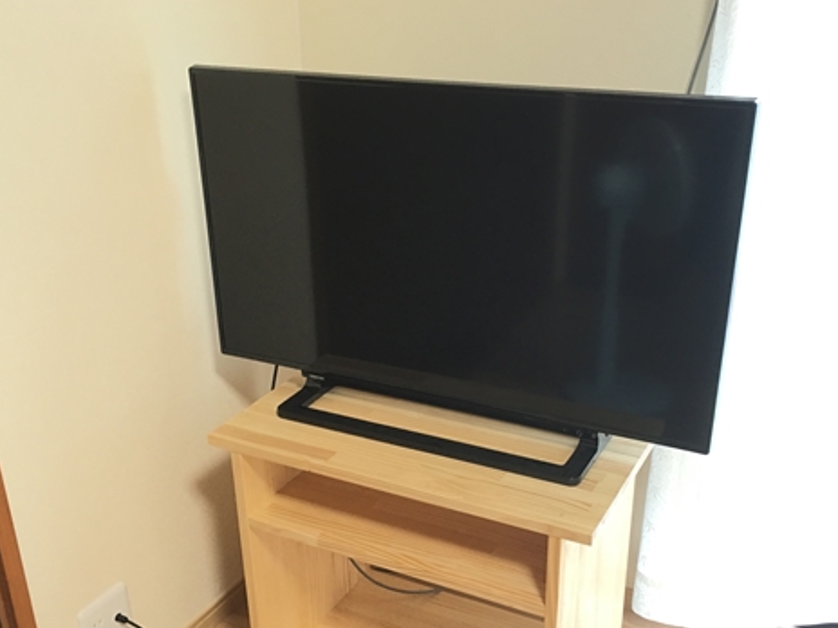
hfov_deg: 46.8
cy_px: 402
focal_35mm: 40
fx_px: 968
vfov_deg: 35.7
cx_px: 424
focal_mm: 4.15
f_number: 2.2
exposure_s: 1/15
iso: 50
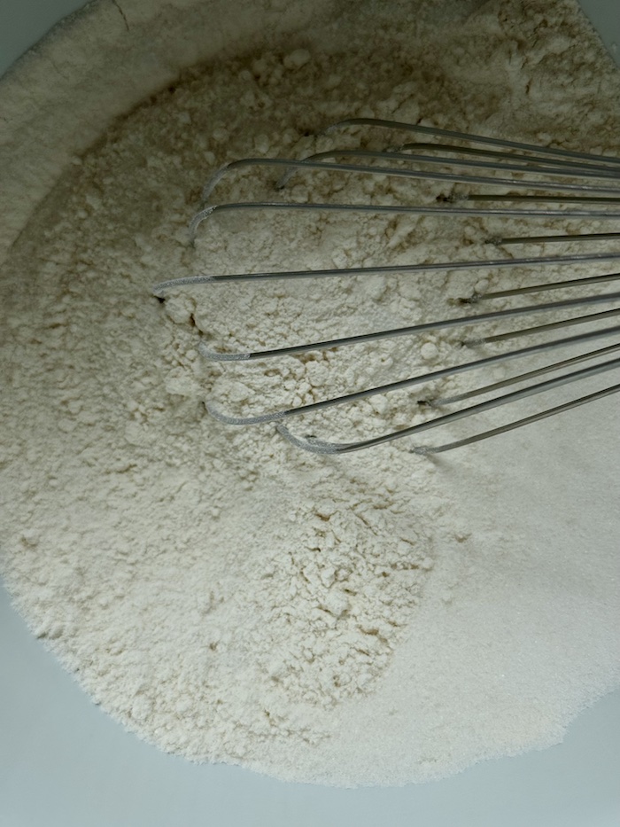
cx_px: 310
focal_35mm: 48
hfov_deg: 30.3
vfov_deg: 39.7
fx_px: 1146
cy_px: 414
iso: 64
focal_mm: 6.76
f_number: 1.78
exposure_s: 1/1560
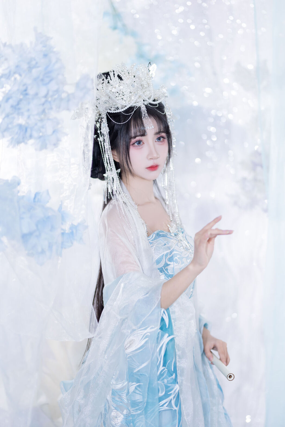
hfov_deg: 16.1
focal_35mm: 85
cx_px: 142
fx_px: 1009
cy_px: 214
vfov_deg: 23.9
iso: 100
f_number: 1.4
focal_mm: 85
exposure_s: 1/250
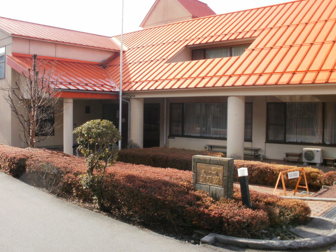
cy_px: 126
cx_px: 168
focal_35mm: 36
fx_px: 349
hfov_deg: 51.4
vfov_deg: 39.7
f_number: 5.6
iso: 100
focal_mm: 6.3
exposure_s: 1/125
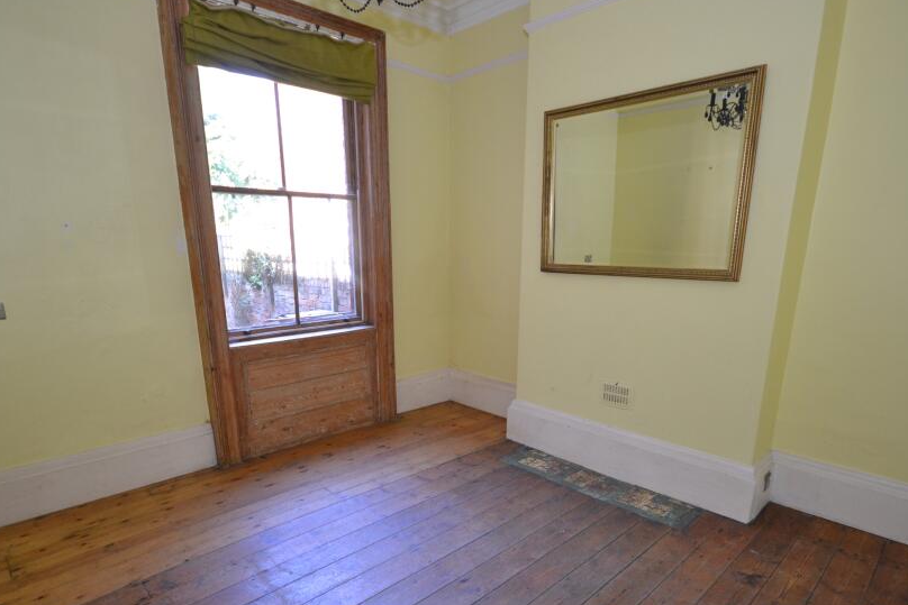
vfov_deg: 63.8
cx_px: 473
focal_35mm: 19
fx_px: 479
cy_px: 371
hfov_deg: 86.8
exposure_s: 1/60
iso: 800
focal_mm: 10
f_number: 4
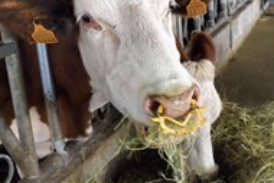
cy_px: 75
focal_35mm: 53
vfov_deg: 25.5
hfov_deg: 35.7
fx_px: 404
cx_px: 235
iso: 1600
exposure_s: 1/30
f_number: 5.6
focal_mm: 24
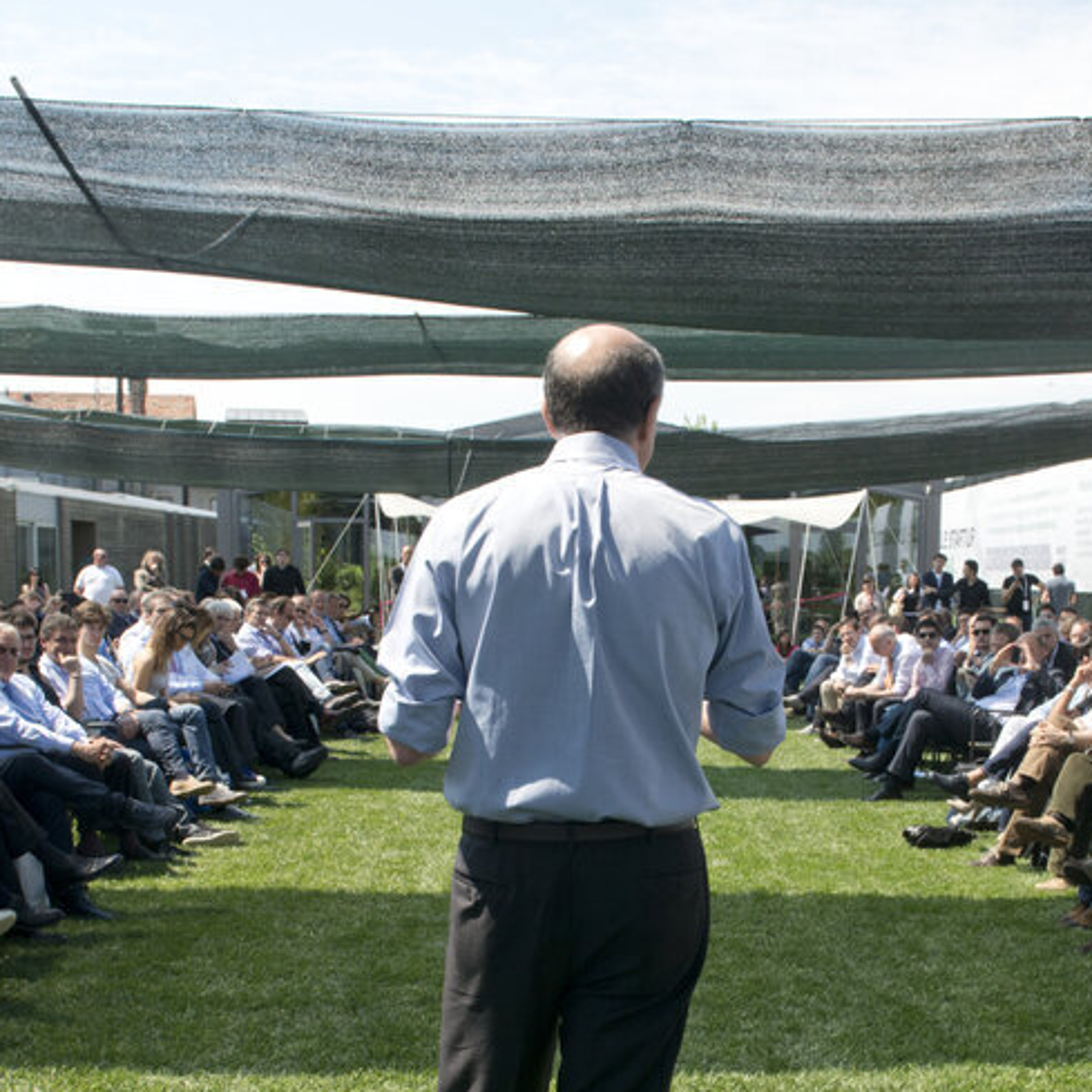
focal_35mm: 45
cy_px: 759
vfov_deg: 37.0
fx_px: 1606
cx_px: 631
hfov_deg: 37.5
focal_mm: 24
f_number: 11
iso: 640
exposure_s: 1/500
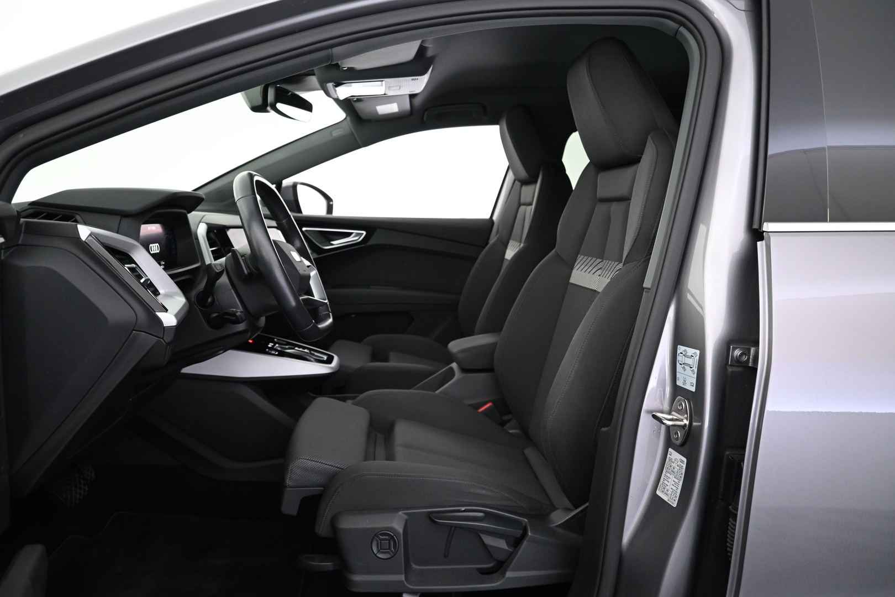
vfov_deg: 53.1
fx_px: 597
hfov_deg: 73.7
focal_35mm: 24
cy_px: 298
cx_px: 448
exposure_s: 1/25
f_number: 3.5
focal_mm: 16
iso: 1400
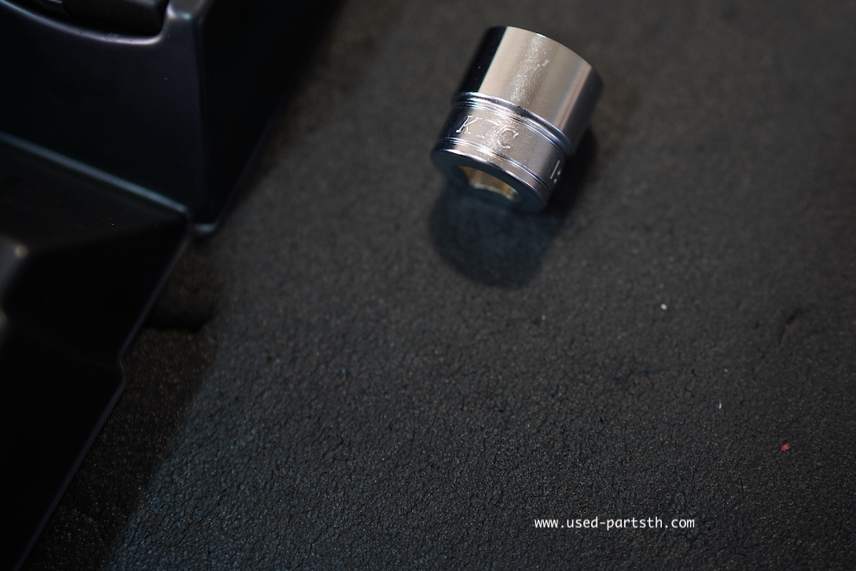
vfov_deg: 29.8
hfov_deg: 43.3
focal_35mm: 45
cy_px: 218
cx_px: 524
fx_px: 1070
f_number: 2
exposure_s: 1/40
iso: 200
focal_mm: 35
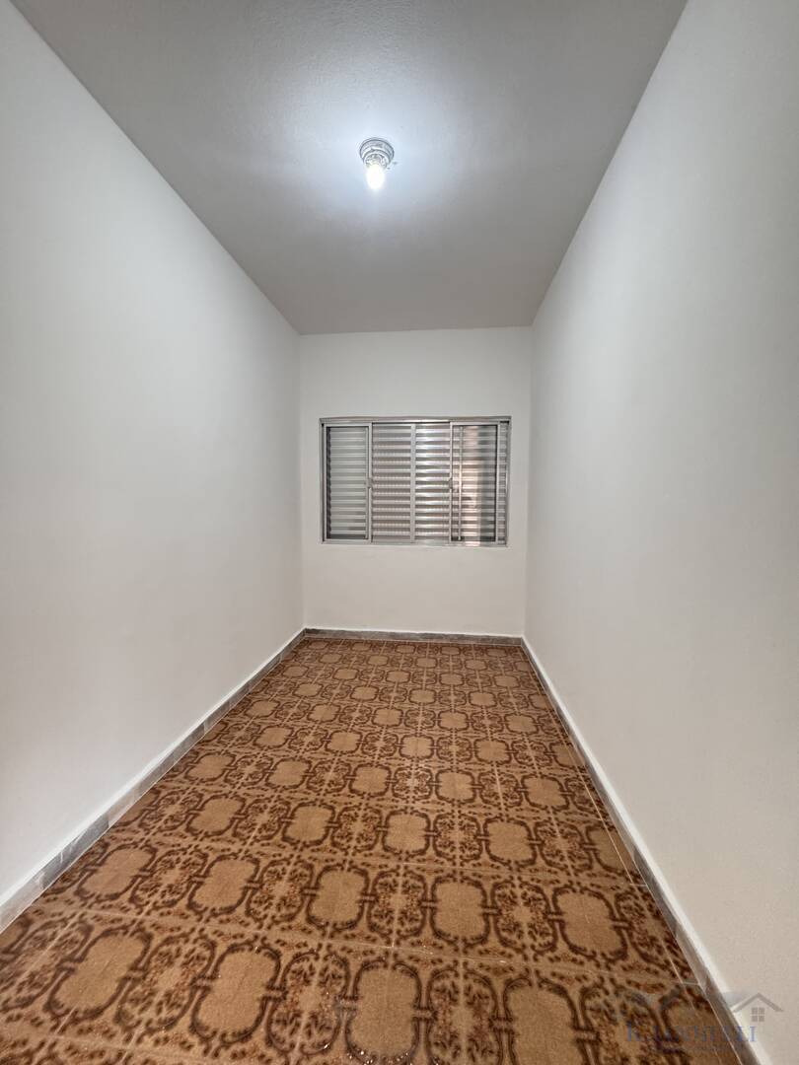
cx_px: 400
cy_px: 532
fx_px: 431
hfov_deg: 85.7
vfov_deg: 102.1
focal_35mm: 14
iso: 500
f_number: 2.2
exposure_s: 1/60
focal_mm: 2.22
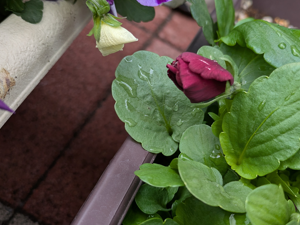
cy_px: 95
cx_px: 172
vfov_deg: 35.1
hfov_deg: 45.6
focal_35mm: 41
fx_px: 355
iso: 54
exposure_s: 1/146
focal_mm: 5.43
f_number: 1.89
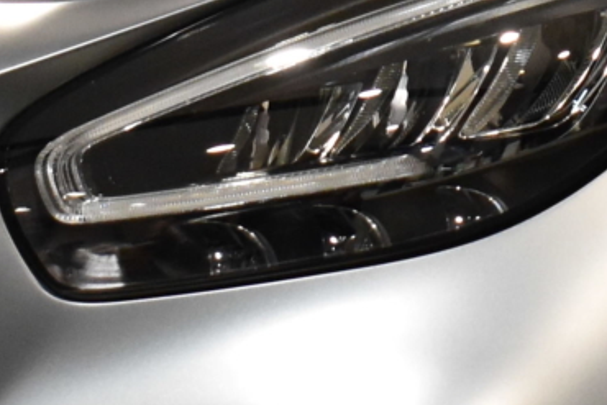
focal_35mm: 311
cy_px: -50
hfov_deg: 6.6
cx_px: 633
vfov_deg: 4.4
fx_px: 5246
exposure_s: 1/50
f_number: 5.6
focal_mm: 30
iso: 1400
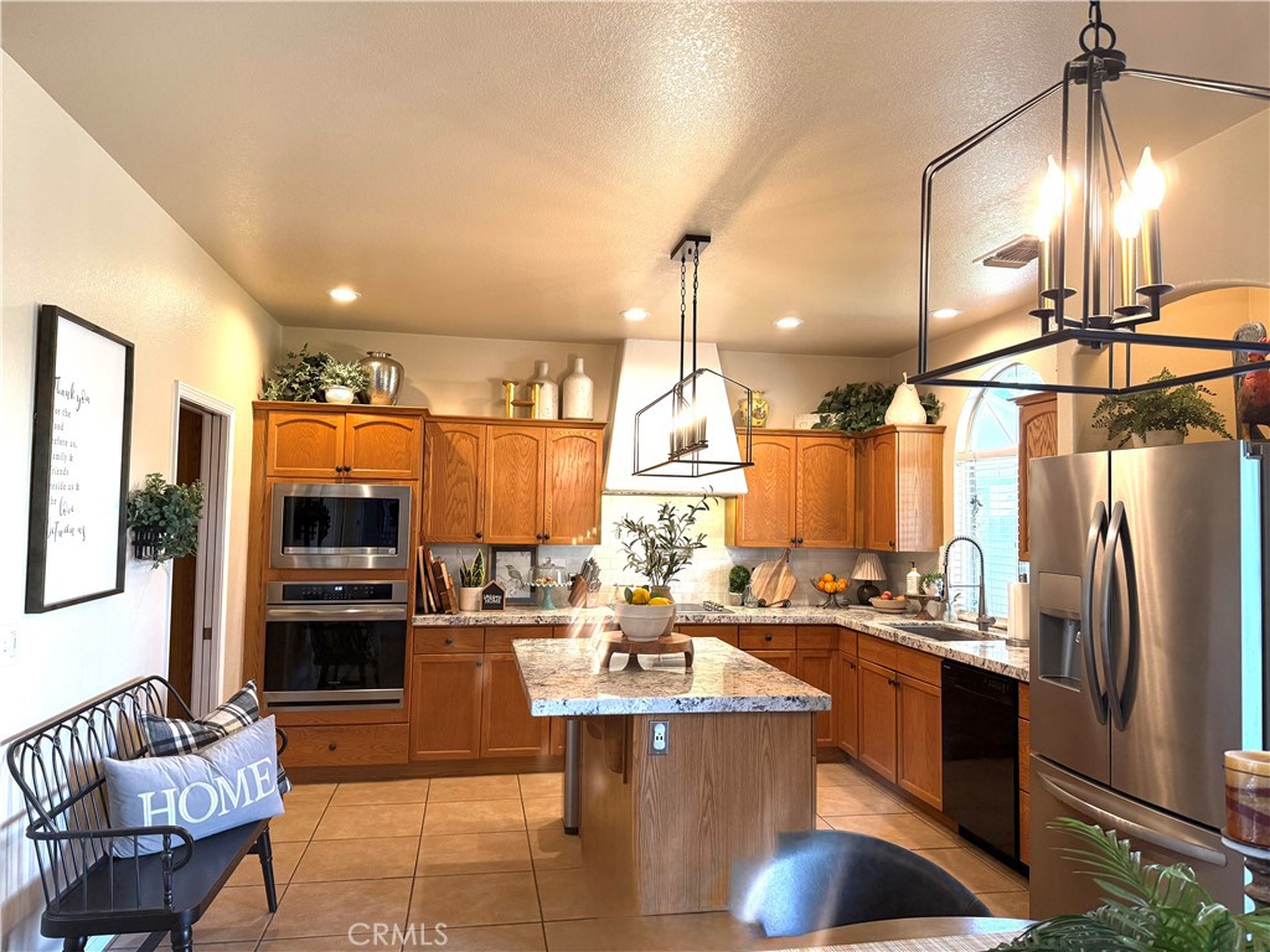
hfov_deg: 71.6
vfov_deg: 56.8
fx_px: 881
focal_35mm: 24
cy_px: 476
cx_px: 635
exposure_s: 1/120
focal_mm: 6.76
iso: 250
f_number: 1.78
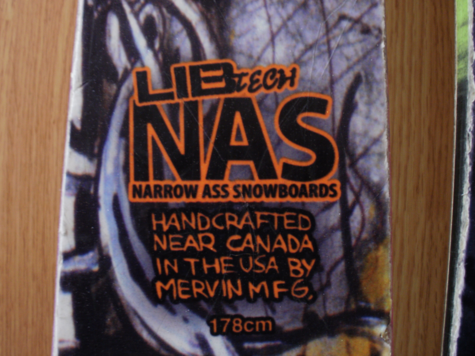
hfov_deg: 42.9
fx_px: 604
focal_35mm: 44
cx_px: 238
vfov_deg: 32.9
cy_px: 178
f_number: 4
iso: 125
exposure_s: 1/5
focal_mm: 7.7
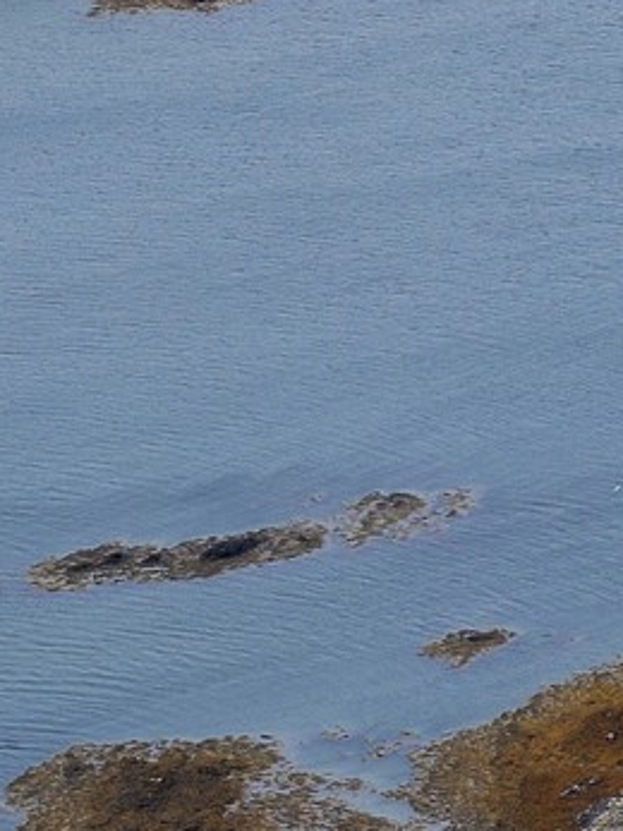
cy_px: -774
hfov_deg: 3.2
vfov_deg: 4.2
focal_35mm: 465
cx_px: 177
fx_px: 11165
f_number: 6.3
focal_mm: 105
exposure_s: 1/800
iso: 200
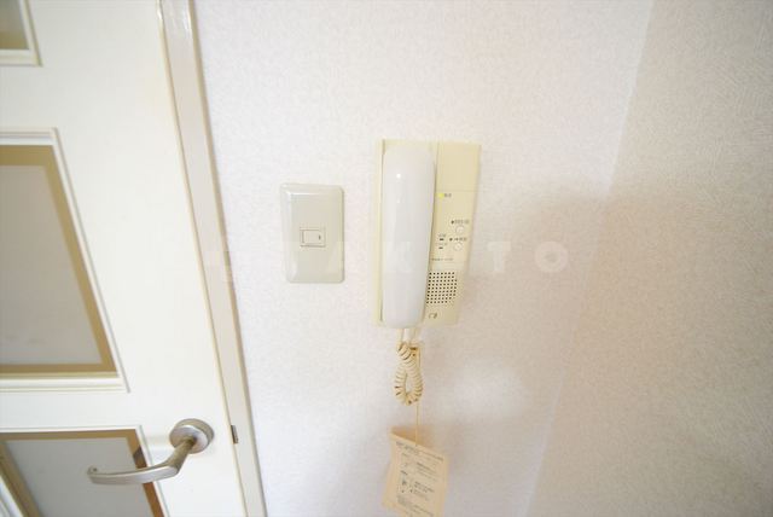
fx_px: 258
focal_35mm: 12
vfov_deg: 90.1
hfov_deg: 112.6
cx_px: 386
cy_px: 258
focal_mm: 8
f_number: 4.5
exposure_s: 1/3
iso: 100
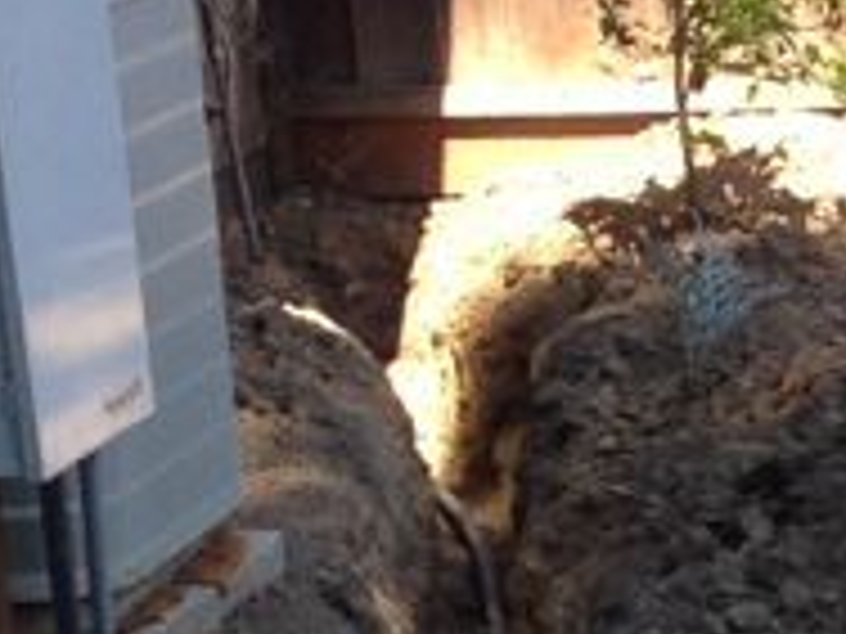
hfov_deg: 8.3
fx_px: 5499
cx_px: 1714
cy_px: 926
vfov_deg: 6.5
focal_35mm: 225
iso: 50
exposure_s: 1/236
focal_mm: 4.13
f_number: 2.4
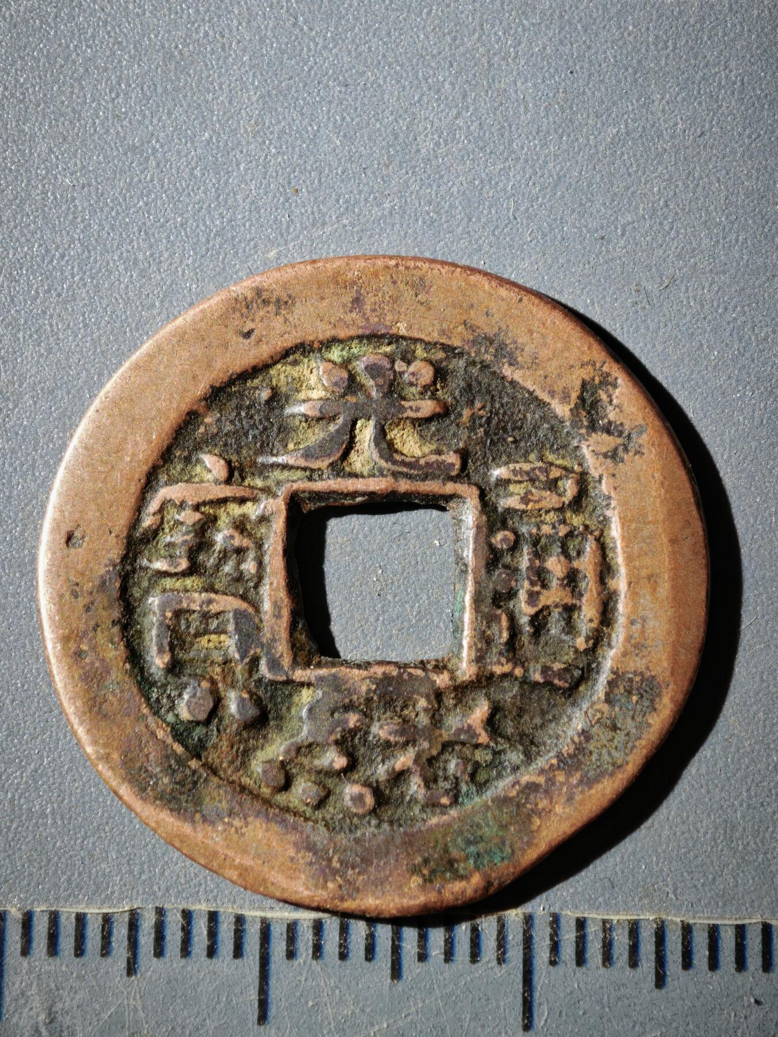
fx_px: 2997
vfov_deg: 19.6
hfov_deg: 14.8
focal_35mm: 100
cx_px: 389
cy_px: 518
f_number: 2
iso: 200
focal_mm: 9
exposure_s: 1/100
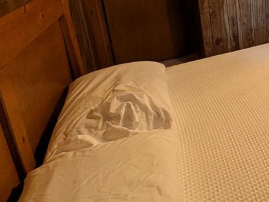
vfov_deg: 39.2
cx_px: 310
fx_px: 249
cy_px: 1
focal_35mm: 32
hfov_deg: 41.9
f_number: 2.2
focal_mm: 1.54
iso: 184
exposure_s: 1/24
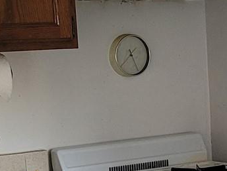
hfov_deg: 12.5
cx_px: 260
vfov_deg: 9.3
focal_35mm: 155
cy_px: 251
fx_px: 1016
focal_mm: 5.4
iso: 250
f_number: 1.8
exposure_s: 1/40
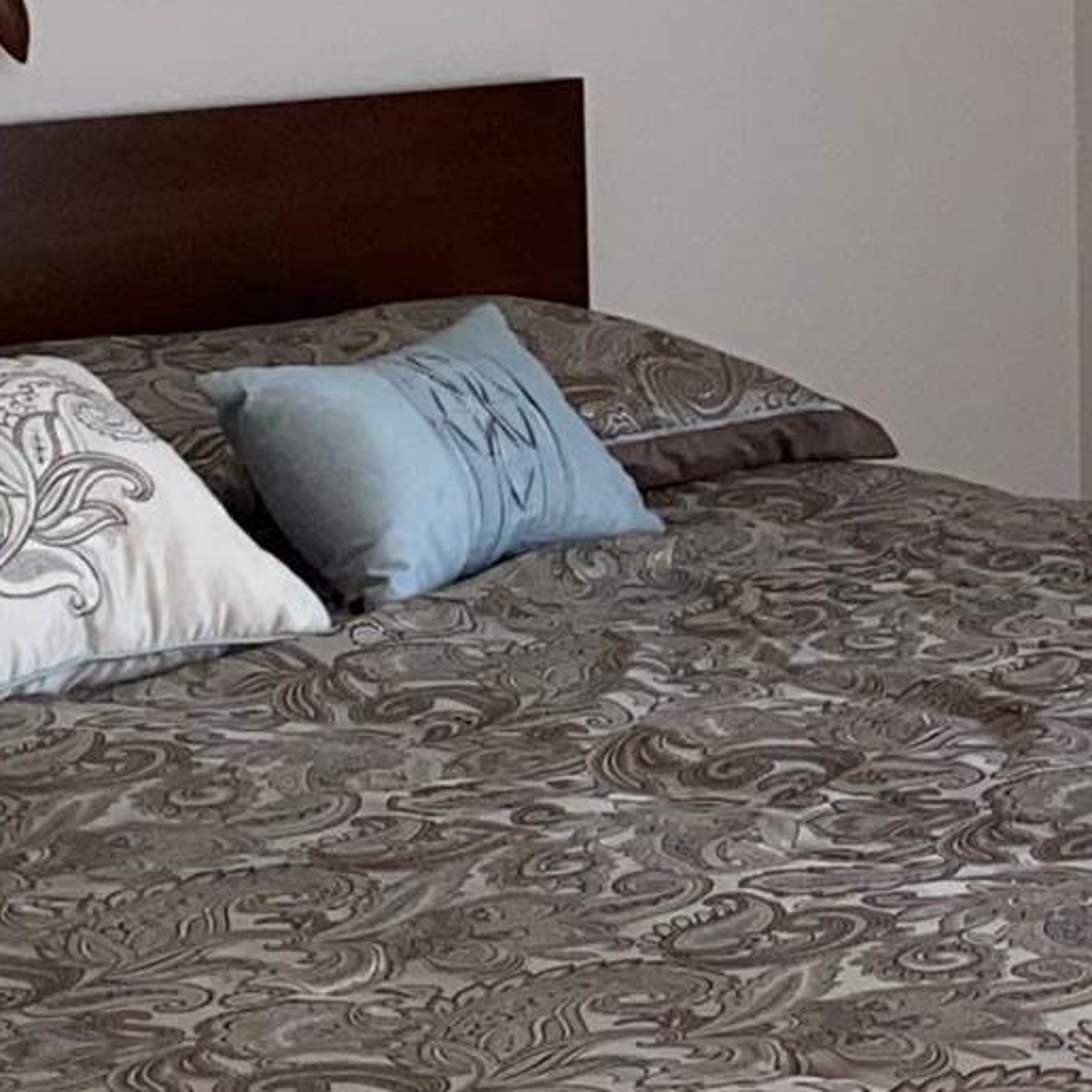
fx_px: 4890
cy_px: 195
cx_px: 1908
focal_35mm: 137
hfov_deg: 11.8
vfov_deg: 12.7
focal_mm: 4.25
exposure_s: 1/173
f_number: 1.8
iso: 32
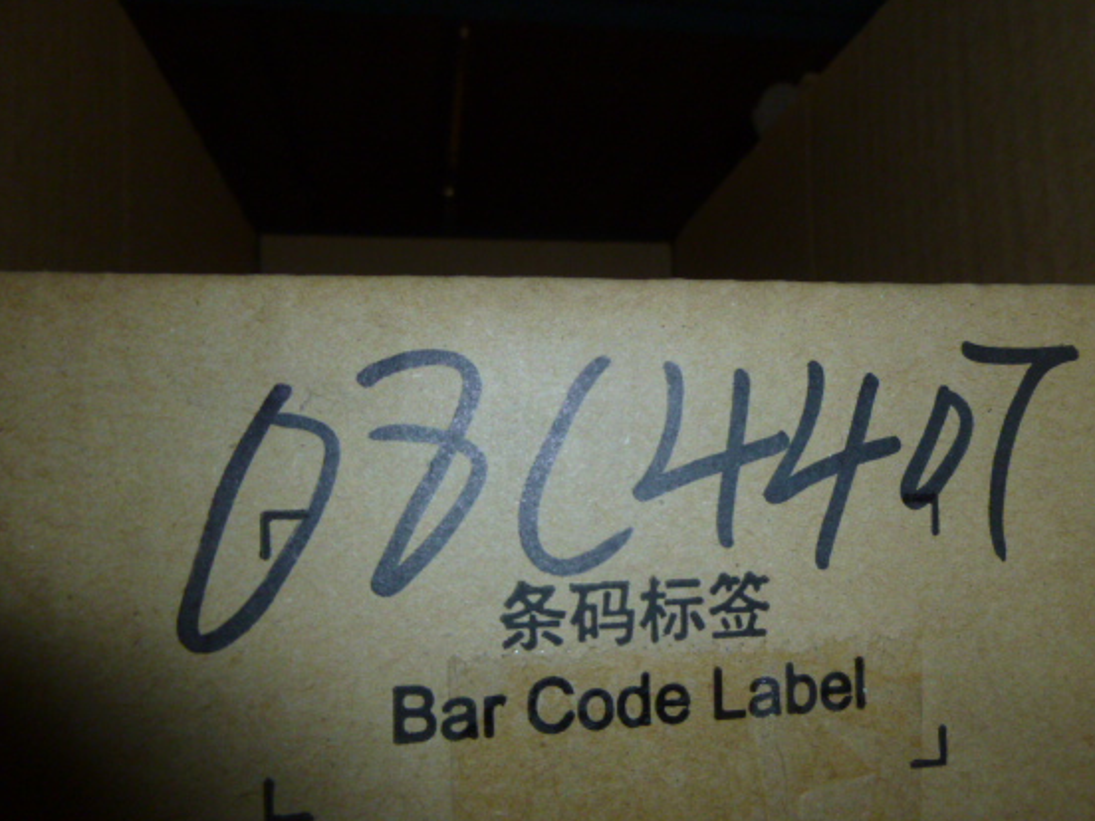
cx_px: 615
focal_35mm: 29
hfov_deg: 61.5
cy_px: 432
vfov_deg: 48.2
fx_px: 917
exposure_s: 1/250
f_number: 3.1
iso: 160
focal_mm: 4.5
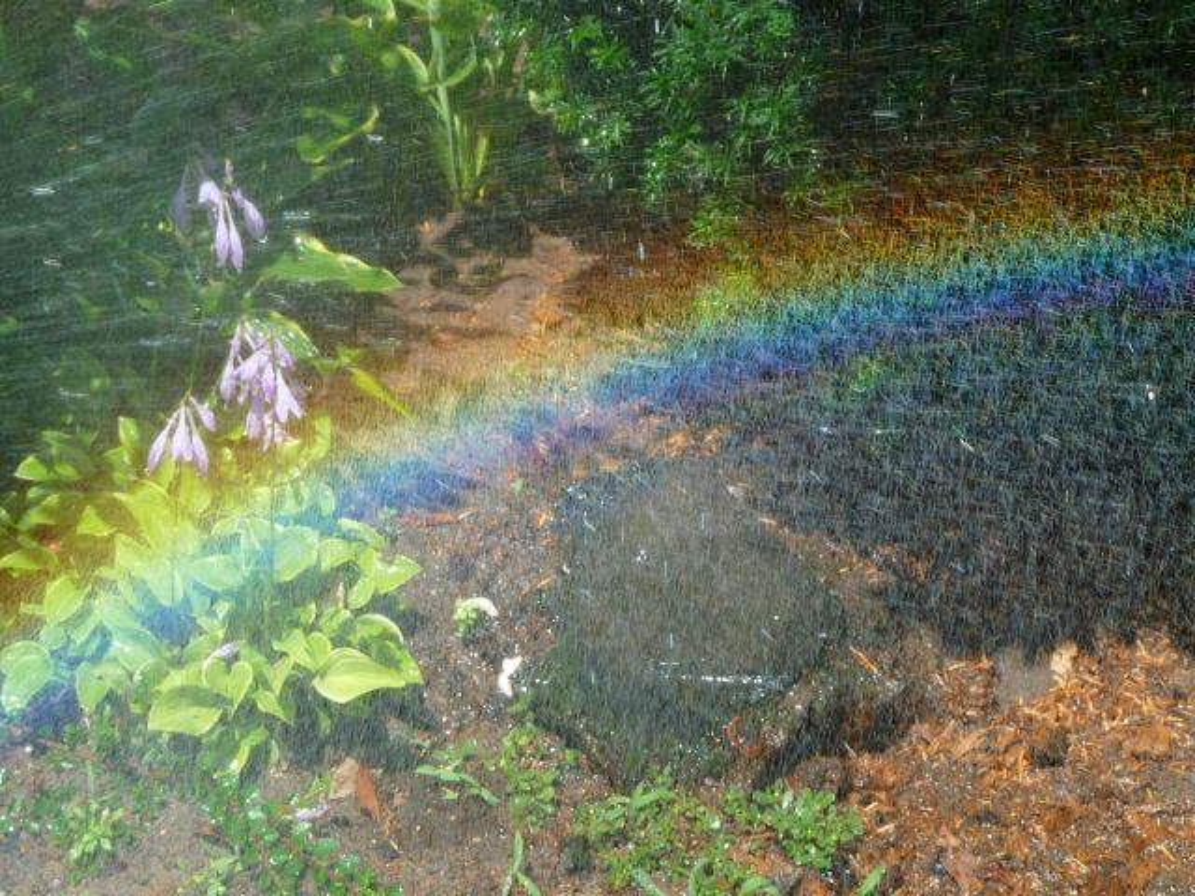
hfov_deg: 21.8
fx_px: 3107
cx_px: 598
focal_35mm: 90
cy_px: 448
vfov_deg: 16.4
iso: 80
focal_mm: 14.7
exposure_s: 1/320
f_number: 4.3
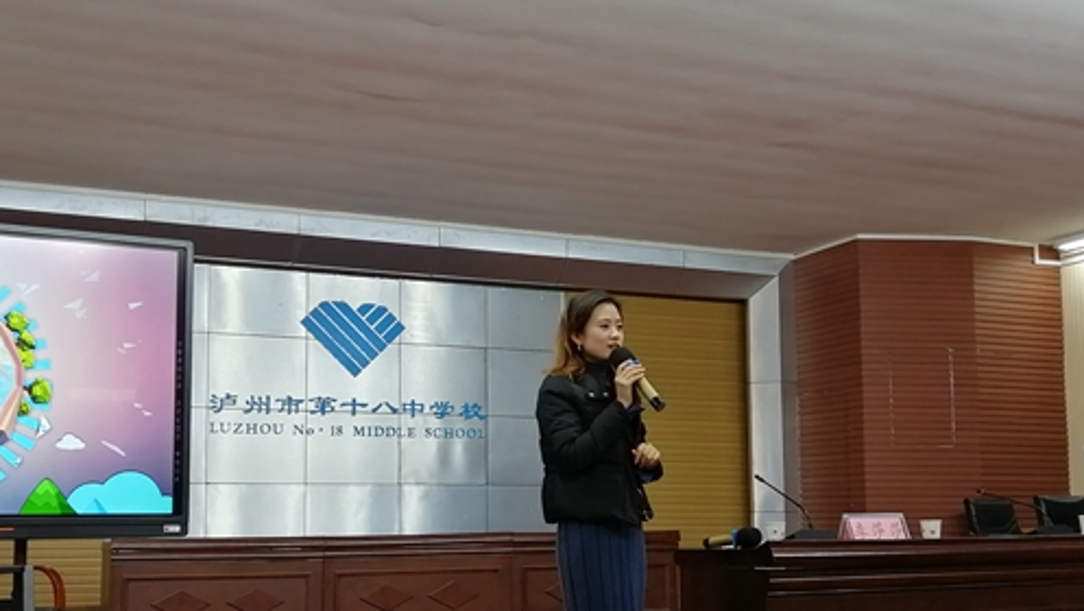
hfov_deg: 44.6
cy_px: 390
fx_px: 1323
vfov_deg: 25.9
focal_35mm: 46
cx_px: 543
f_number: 1.8
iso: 64
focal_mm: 3.62
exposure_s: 1/60
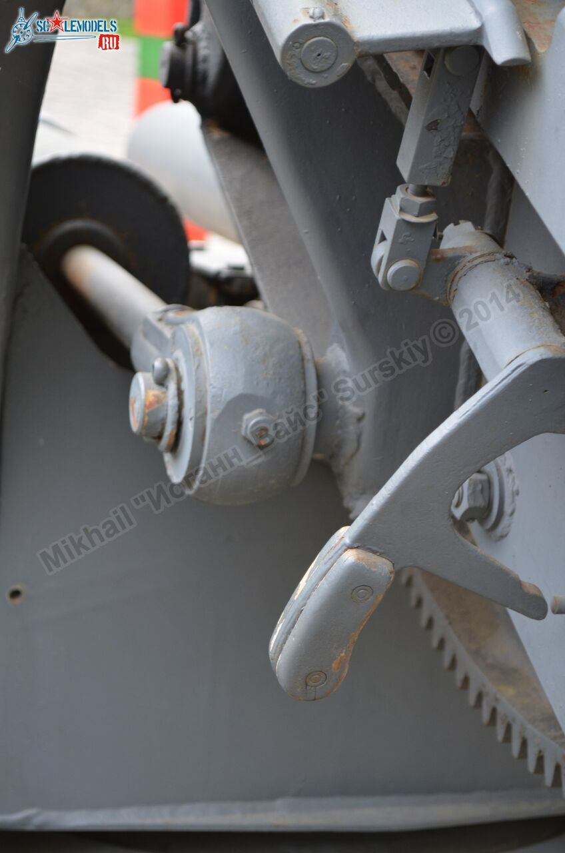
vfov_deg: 24.7
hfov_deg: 16.5
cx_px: 282
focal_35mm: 82
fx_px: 1950
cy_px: 426
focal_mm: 55
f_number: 5.6
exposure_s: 1/125
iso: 400
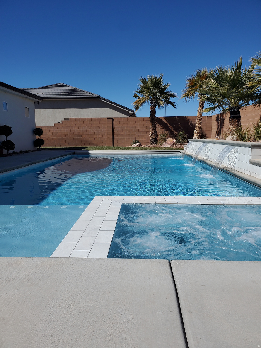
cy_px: 174
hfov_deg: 53.1
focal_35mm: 26
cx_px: 130
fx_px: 261
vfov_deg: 67.3
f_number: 2.4
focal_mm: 4.3
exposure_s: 1/3266
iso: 50
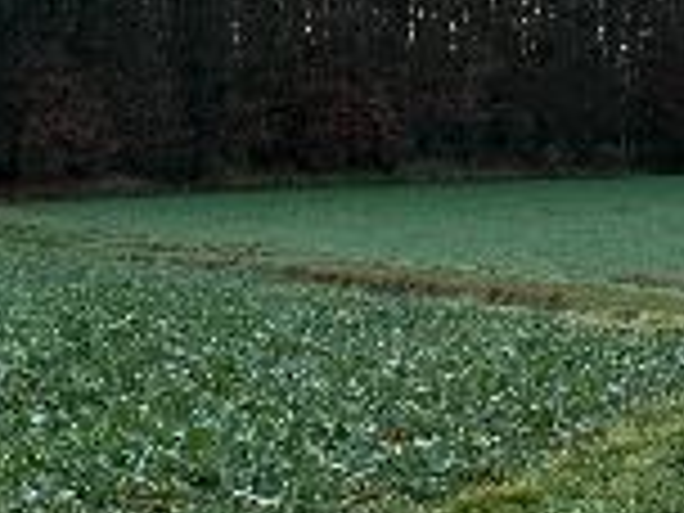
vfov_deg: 7.9
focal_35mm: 189
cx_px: 99
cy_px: 216
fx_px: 3735
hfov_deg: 10.4
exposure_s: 1/558
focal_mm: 6.86
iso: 64
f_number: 1.78
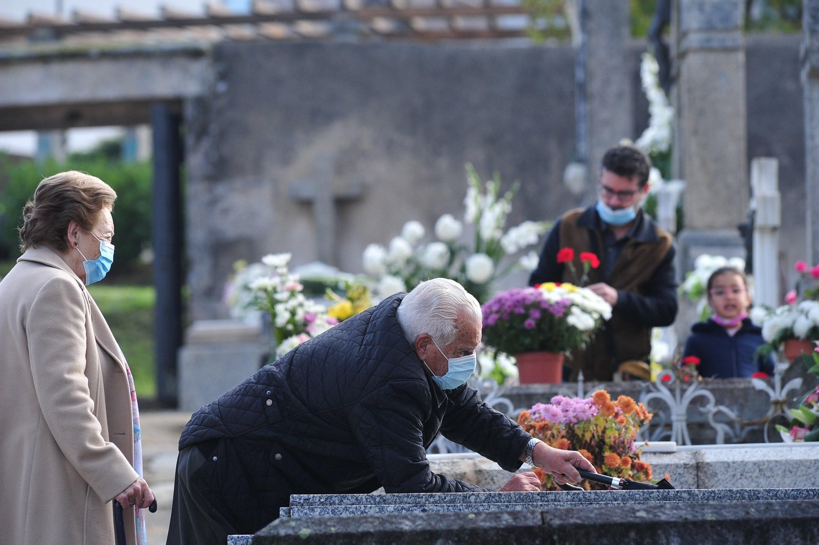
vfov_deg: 4.6
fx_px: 6821
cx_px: 410
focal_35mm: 300
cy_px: 272
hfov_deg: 6.9
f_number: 7.1
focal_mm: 300
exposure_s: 1/400
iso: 500
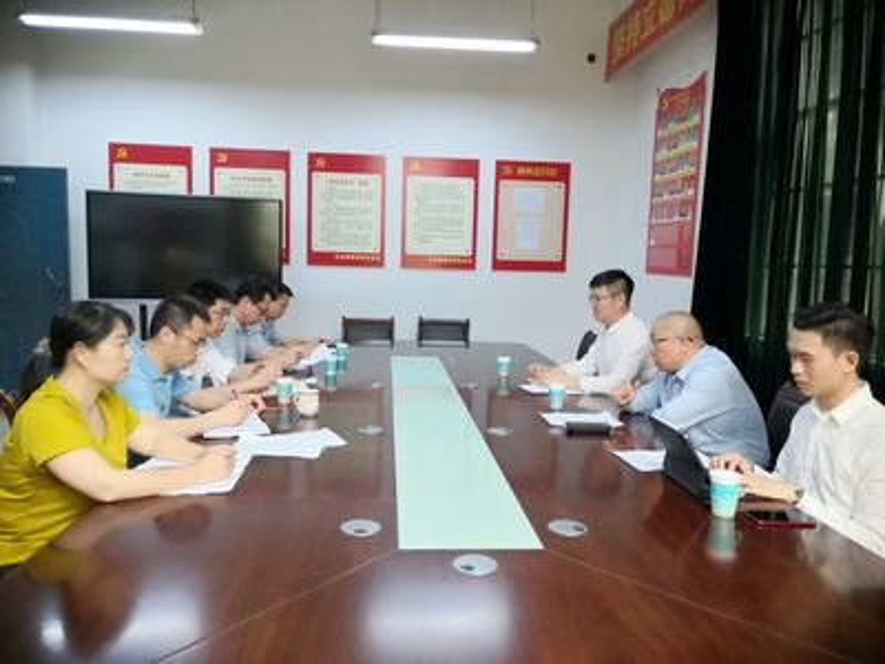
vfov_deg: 51.4
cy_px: 332
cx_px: 442
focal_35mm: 27
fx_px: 690
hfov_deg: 65.3
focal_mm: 3.95
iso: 250
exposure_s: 1/100
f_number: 1.8
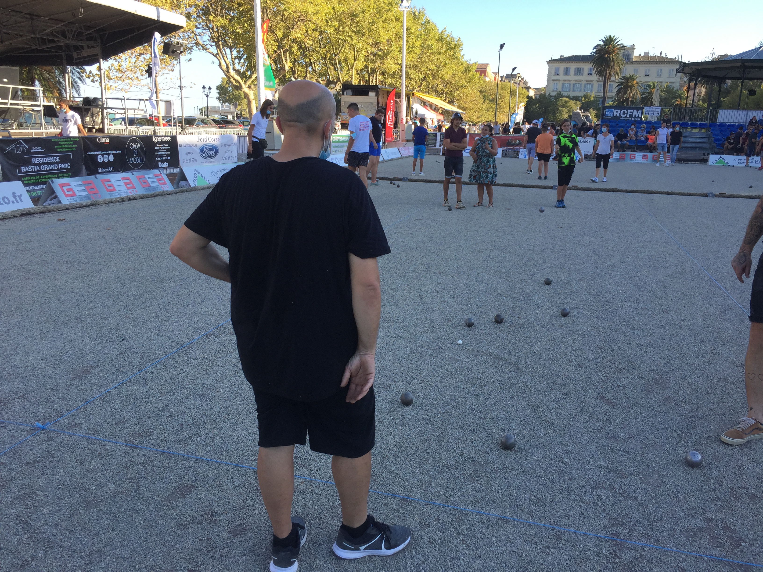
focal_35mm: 29
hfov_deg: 61.7
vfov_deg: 48.2
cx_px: 382
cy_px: 286
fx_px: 639
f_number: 2.2
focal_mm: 4.15
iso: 32
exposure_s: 1/465
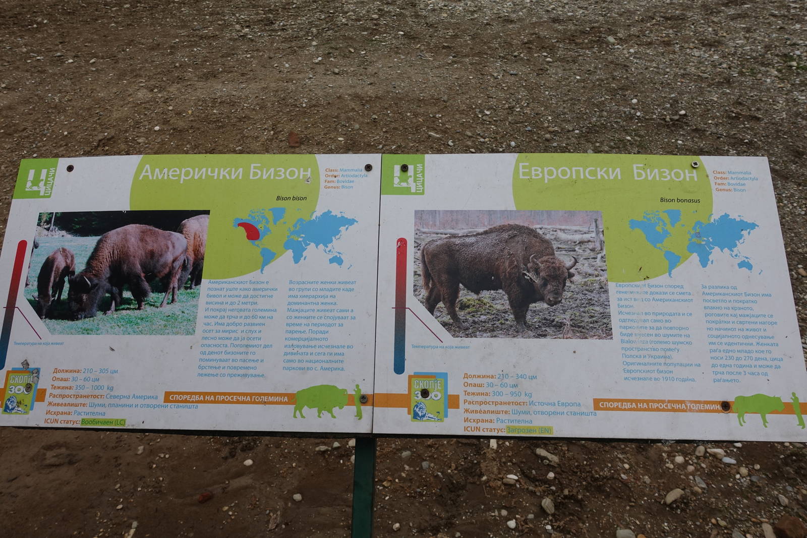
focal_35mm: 24
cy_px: 269
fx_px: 538
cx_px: 404
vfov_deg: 53.1
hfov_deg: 73.7
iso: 125
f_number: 5.6
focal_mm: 8.8
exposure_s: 1/320
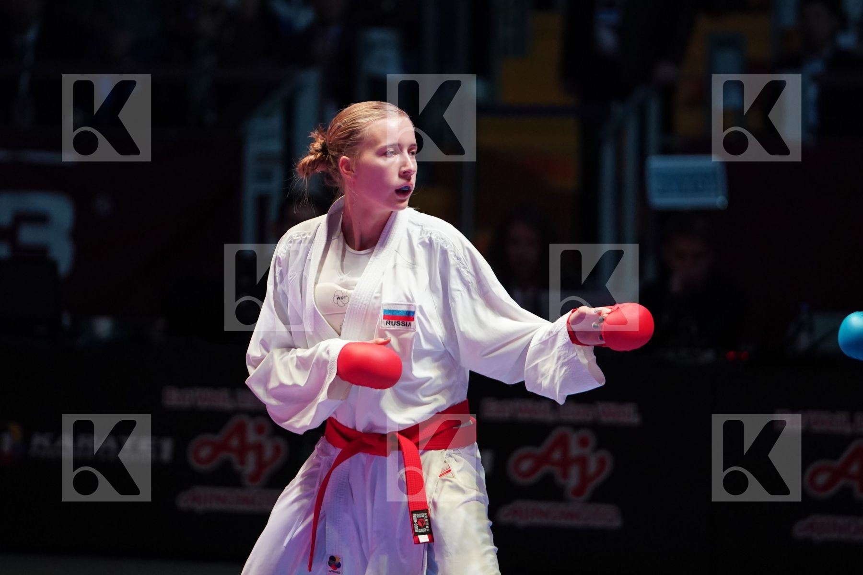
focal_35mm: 273
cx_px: 432
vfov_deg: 5.0
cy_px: 288
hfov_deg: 7.5
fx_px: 6544
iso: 2500
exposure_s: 1/1000
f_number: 2.8
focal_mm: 182
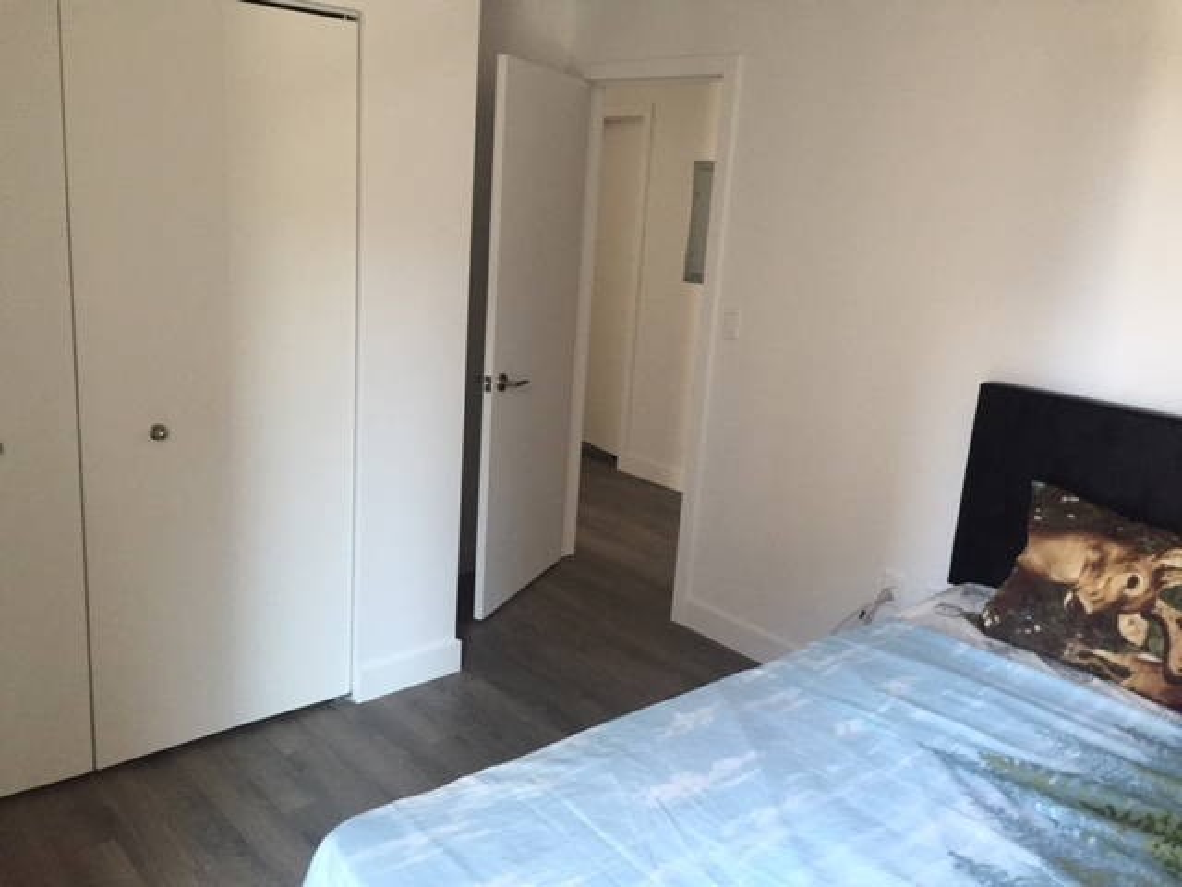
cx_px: 591
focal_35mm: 29
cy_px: 444
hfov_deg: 61.7
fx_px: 990
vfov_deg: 48.2
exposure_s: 1/30
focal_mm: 4.15
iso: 125
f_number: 2.2
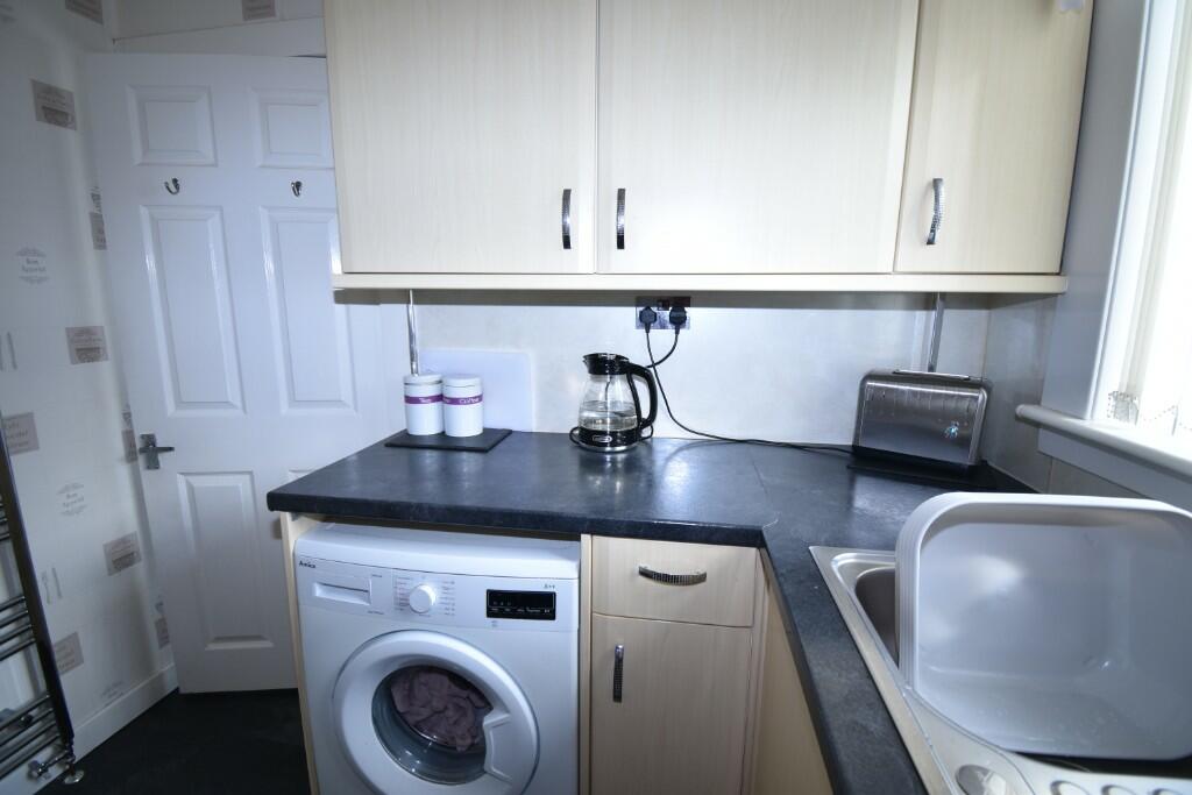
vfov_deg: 77.3
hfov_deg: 100.4
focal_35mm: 15
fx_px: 497
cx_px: 596
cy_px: 398
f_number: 4.5
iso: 100
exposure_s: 1/25
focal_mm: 10
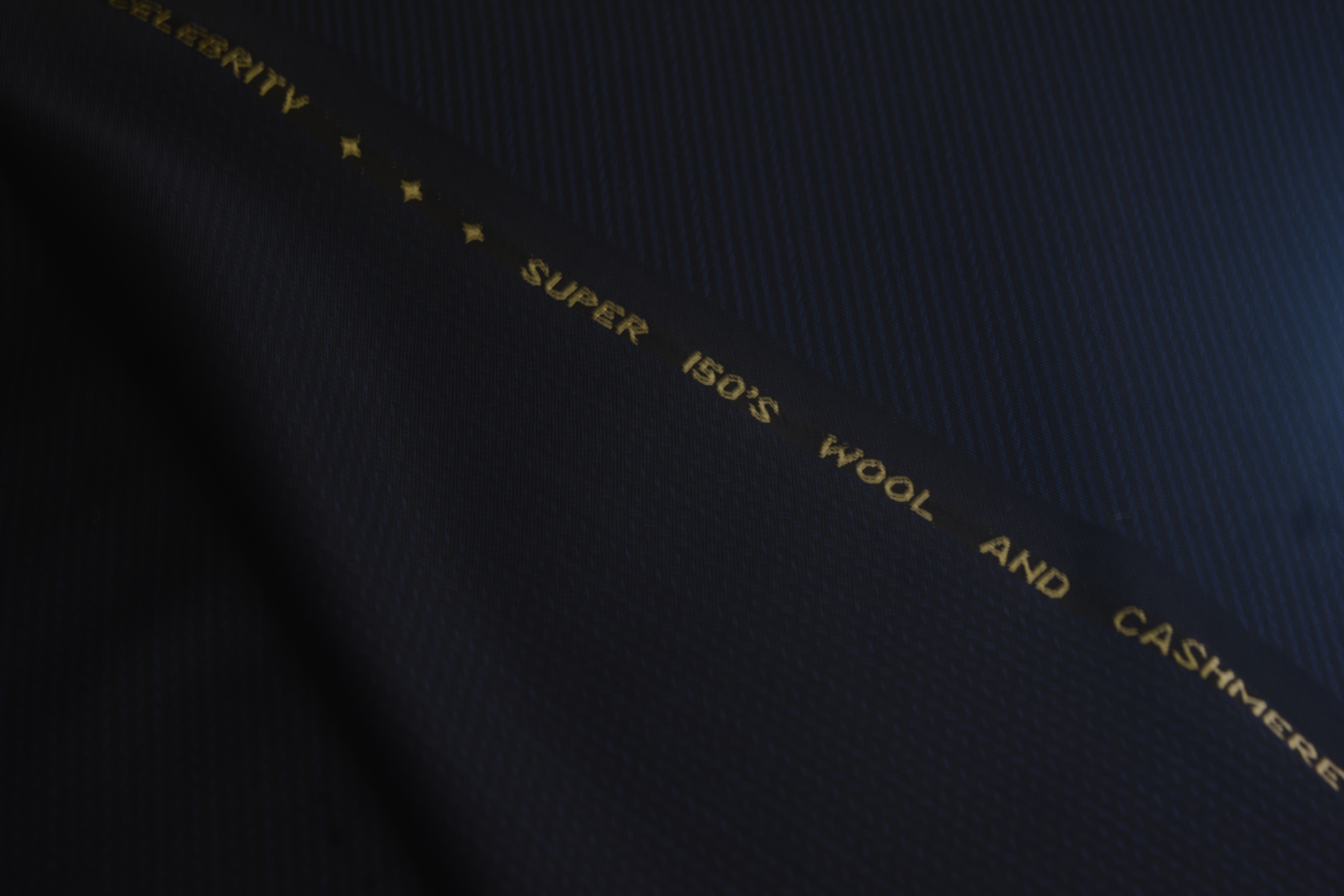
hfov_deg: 24.6
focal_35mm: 82
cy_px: 448
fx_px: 3080
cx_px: 672
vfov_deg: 16.6
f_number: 5.6
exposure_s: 1/6
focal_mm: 55
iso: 100
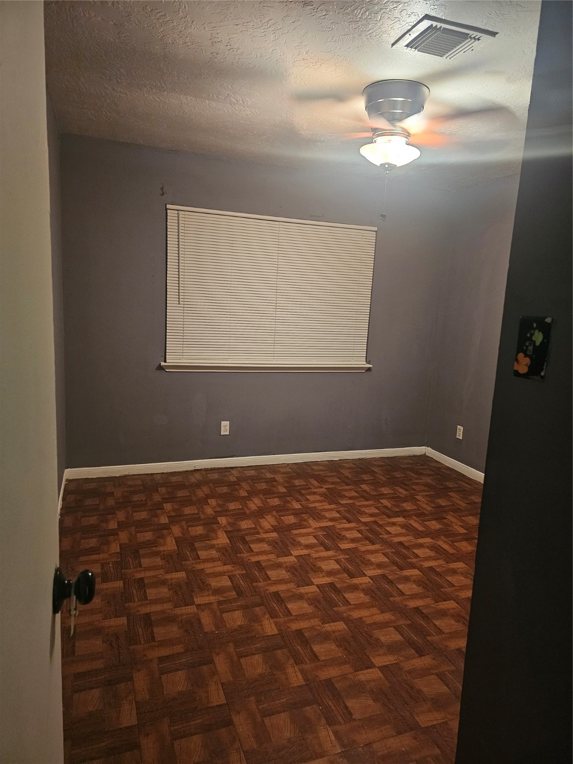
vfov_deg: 73.9
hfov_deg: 58.9
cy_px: 382
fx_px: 508
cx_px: 286
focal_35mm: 23
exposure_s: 1/24
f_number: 1.7
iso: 640
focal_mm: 6.3
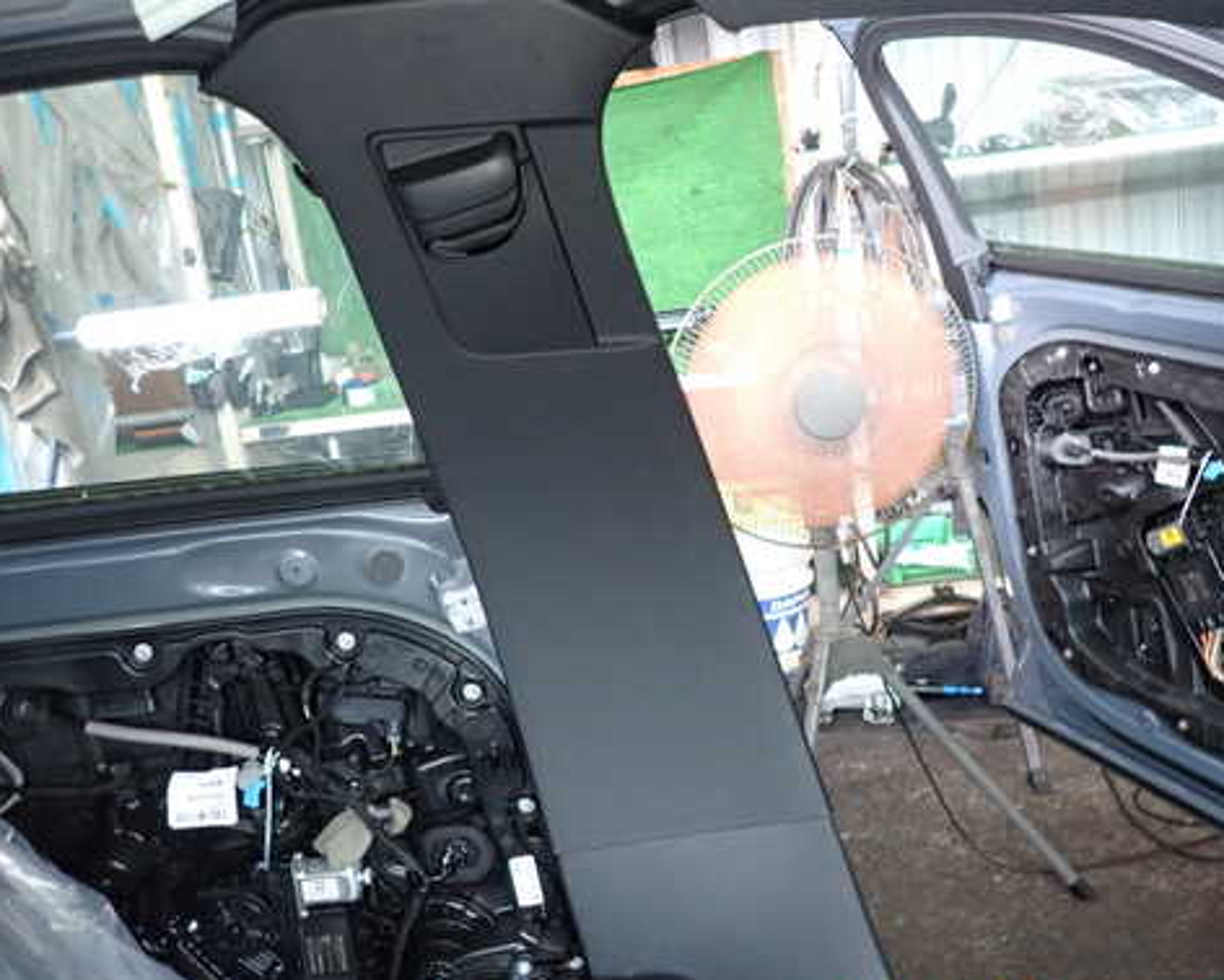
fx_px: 1123
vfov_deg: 47.1
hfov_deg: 57.1
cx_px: 643
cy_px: 459
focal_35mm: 31
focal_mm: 4.5
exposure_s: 1/30
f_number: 2
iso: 250
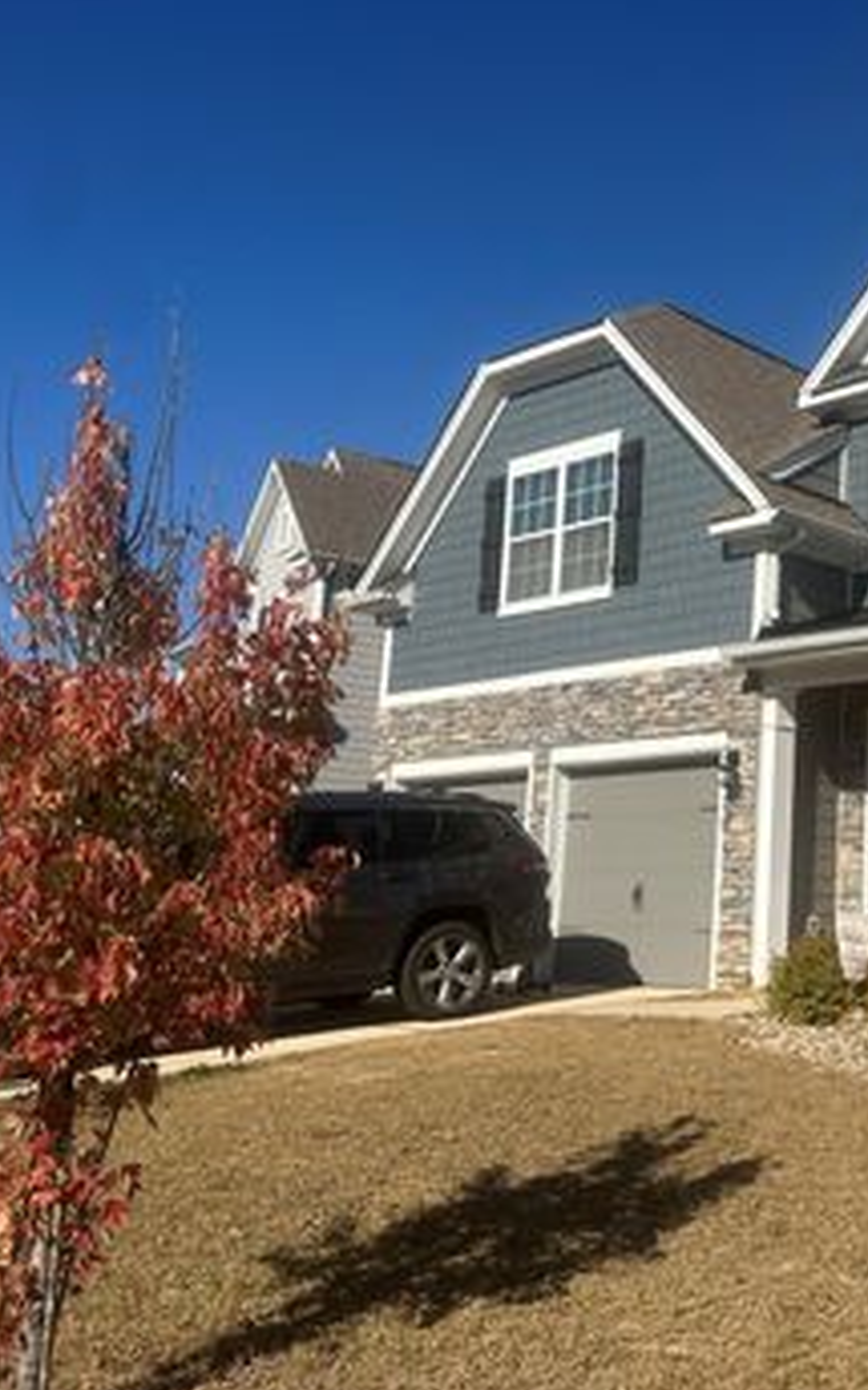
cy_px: 661
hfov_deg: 31.5
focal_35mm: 37
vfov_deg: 52.7
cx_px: 892
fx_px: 1400
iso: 80
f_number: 1.78
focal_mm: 6.86
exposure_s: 1/6623
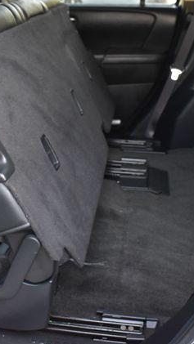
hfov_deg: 27.7
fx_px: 393
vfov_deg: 47.3
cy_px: 171
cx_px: 83
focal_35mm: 43
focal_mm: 18
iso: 1250
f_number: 6.3
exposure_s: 1/15
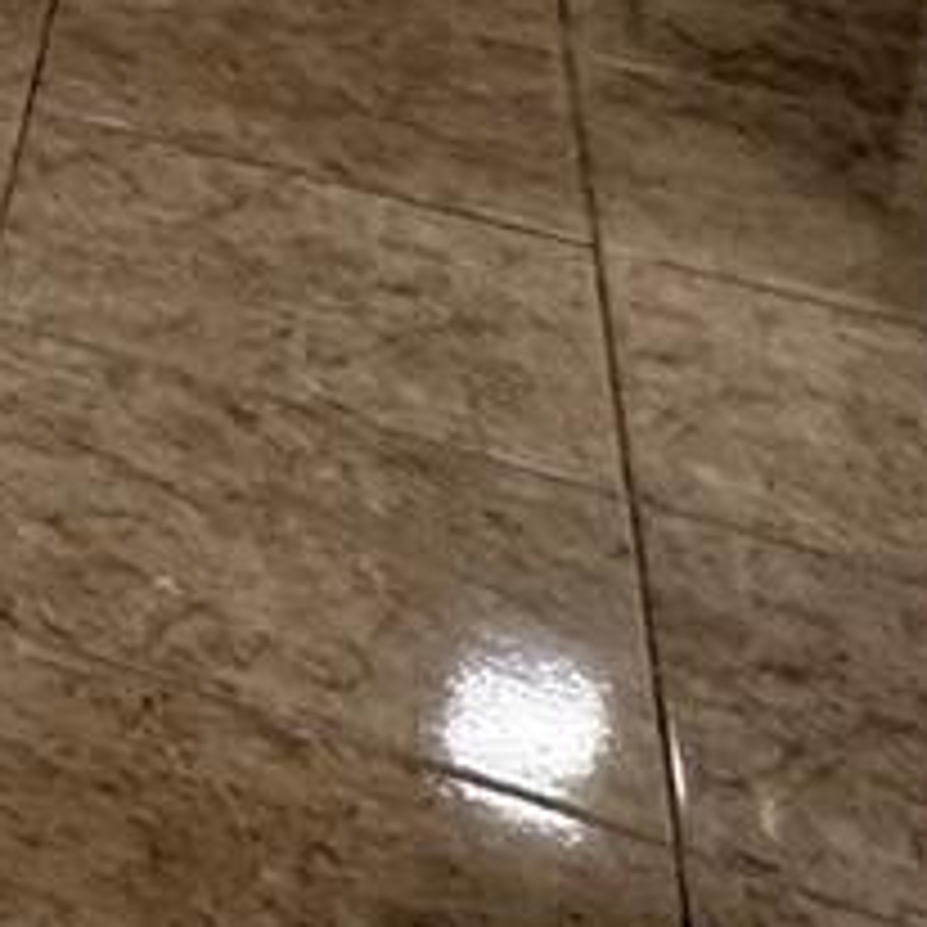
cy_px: -778
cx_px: -1674
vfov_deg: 15.4
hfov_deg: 11.9
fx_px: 2909
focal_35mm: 96
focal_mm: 2.22
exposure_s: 1/120
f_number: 2.2
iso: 250
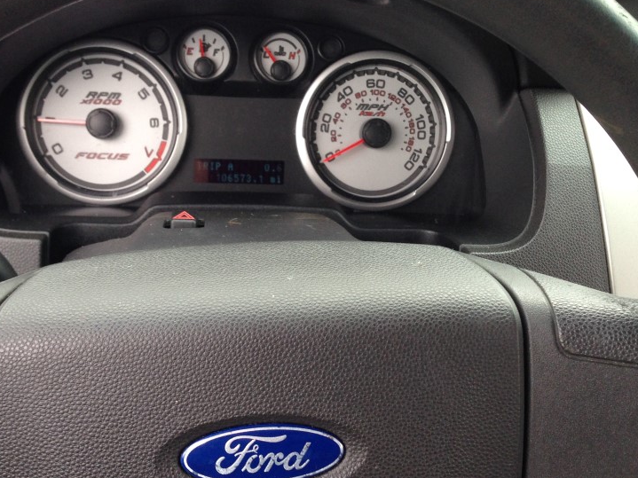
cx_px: 289
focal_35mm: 47
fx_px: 866
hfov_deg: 40.4
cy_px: 278
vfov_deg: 30.8
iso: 80
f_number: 2.4
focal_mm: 4.12
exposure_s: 1/120
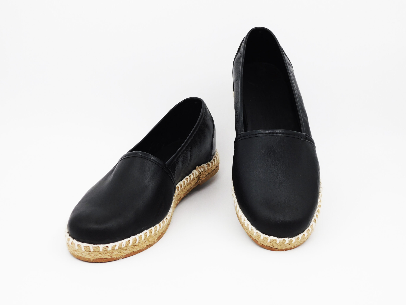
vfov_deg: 32.2
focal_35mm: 45
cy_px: 152
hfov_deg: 42.1
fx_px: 528
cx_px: 203
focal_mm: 8
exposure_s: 1/320
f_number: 3.7
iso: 125
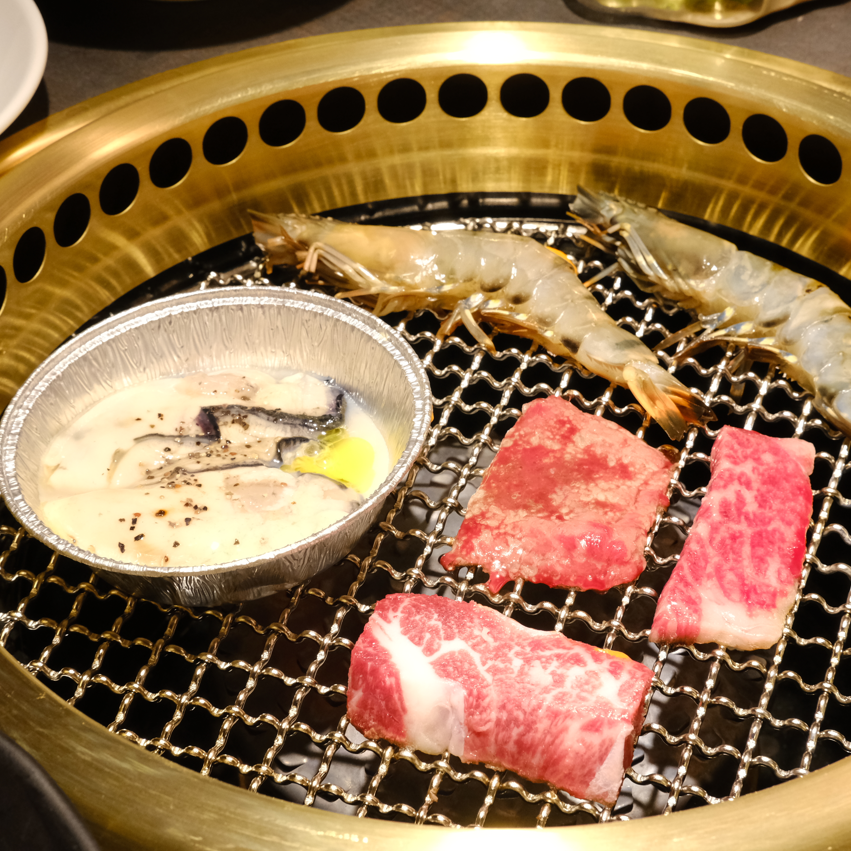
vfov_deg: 25.4
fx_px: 1891
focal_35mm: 68
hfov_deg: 25.3
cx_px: 467
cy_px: 427
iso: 2500
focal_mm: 35
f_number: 10
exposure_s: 1/28
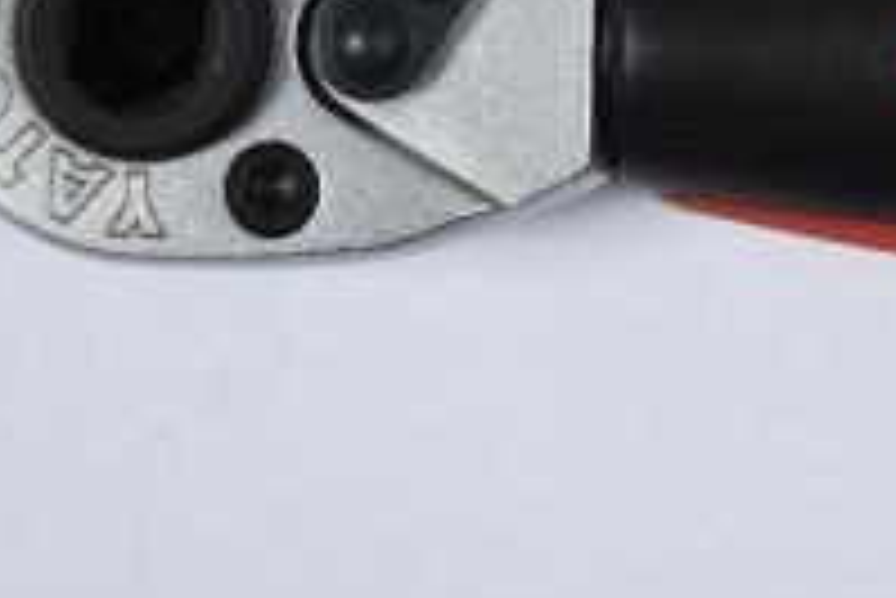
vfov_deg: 4.8
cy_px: 40
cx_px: 885
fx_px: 7198
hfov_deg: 7.1
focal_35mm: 289
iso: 250
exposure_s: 1/125
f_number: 13
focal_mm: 70
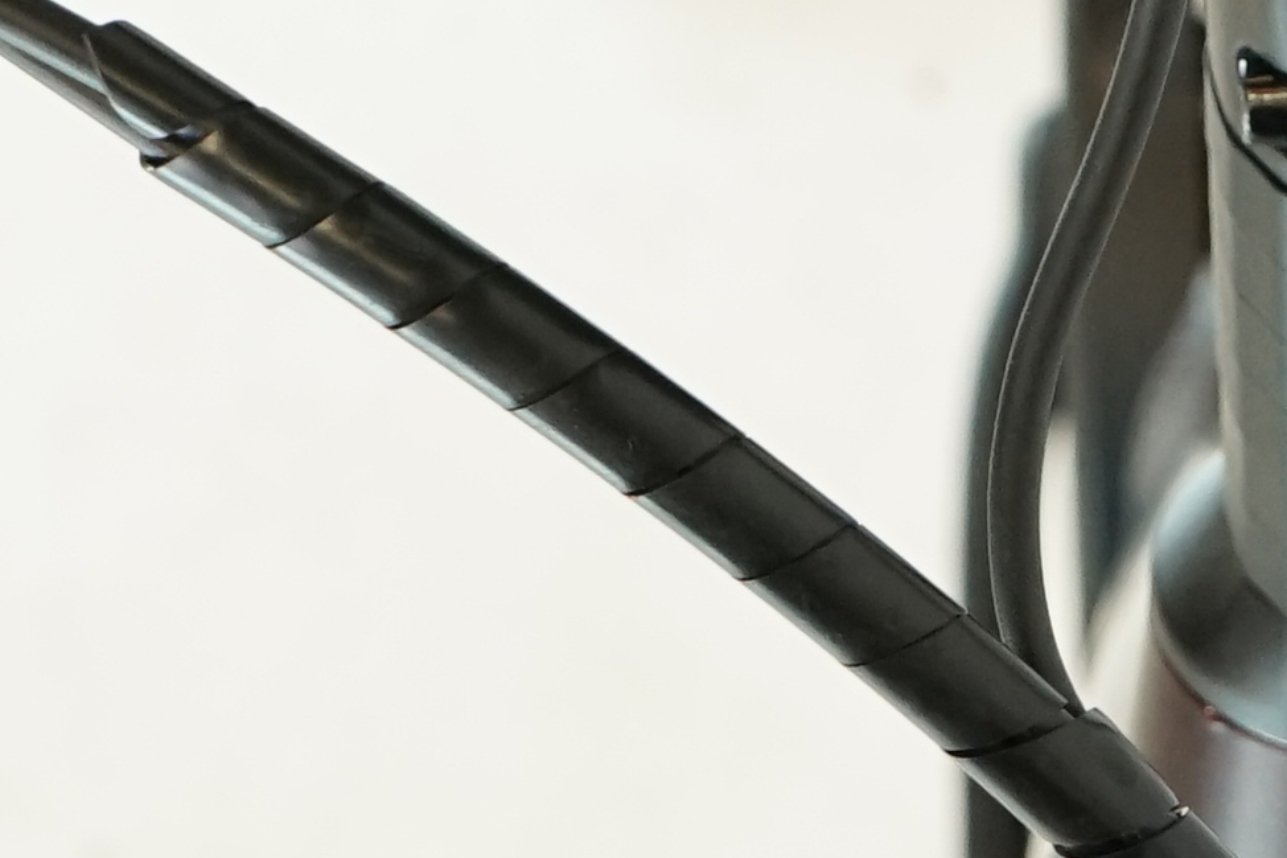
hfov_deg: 7.6
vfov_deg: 5.1
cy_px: -90
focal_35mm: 271
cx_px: 1296
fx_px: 9686
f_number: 5.6
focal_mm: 44
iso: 1600
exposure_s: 1/200
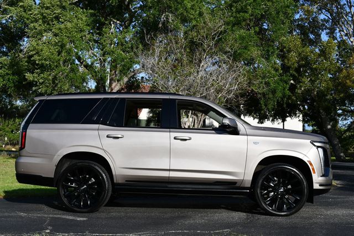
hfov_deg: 41.1
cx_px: 177
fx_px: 472
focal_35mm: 48
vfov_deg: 28.1
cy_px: 118
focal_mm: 24
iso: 100
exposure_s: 1/320
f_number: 9
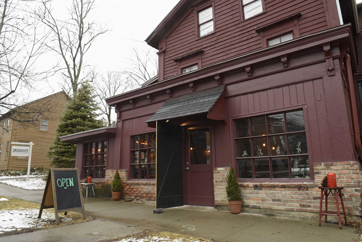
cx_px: 181
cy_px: 121
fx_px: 241
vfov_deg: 53.2
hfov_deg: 73.7
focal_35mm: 24
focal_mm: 24
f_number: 14
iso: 2000
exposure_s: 1/60
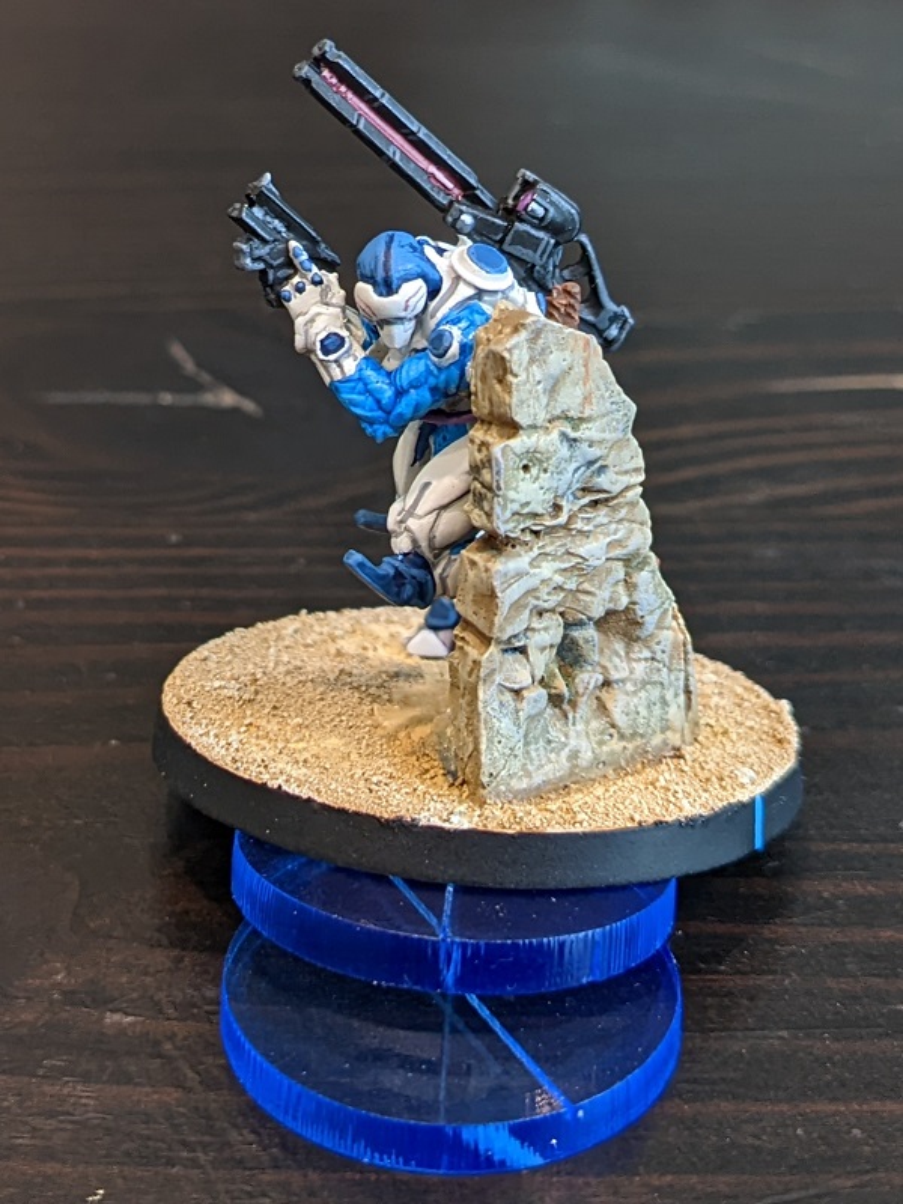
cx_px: 452
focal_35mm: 27
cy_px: 602
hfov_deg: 51.4
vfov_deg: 65.3
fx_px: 939
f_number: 1.73
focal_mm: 4.38
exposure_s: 1/24
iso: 76
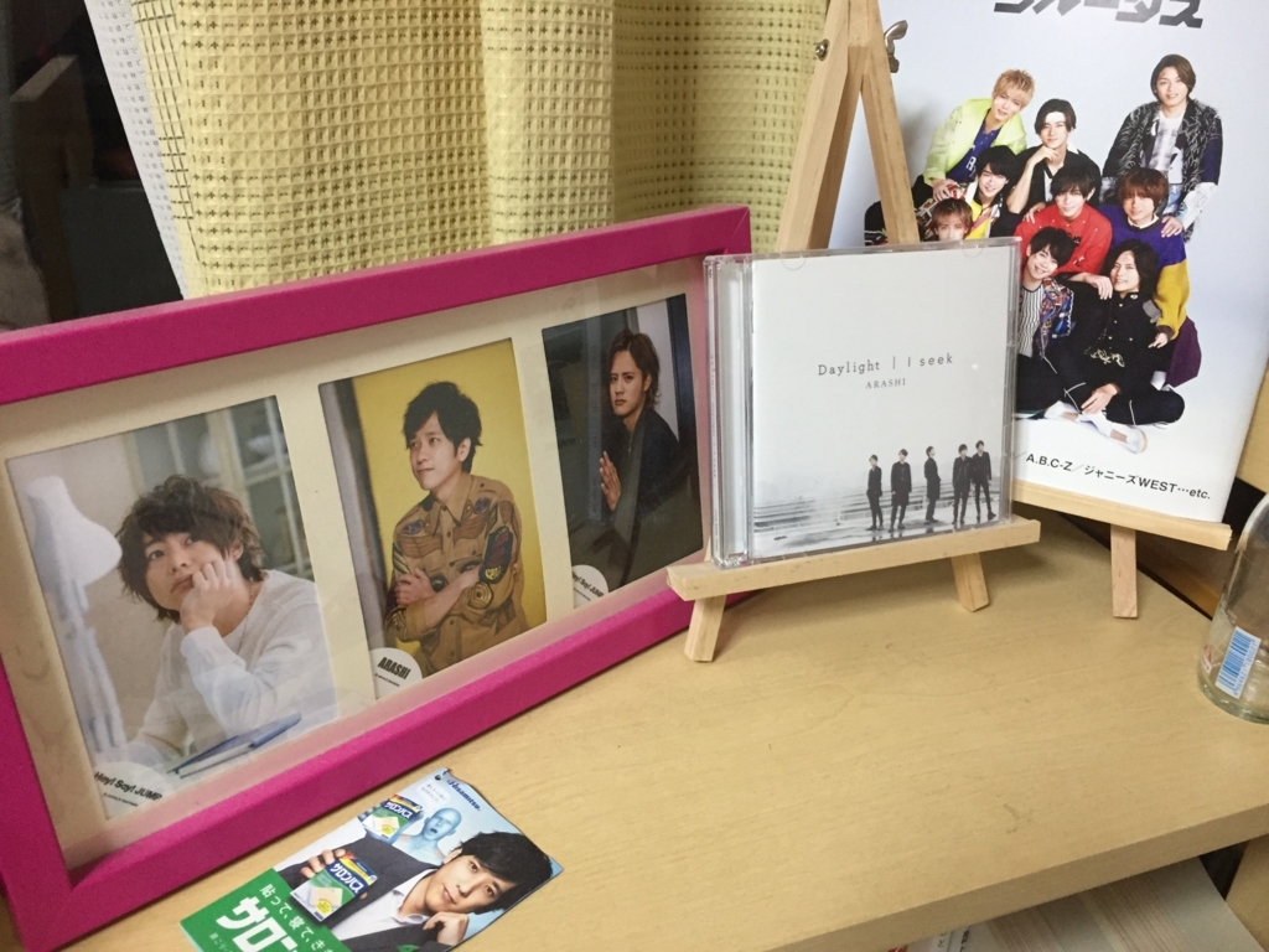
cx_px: 634
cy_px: 476
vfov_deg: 48.2
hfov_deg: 61.7
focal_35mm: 29
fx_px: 1063
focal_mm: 4.15
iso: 200
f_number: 2.2
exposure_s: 1/30
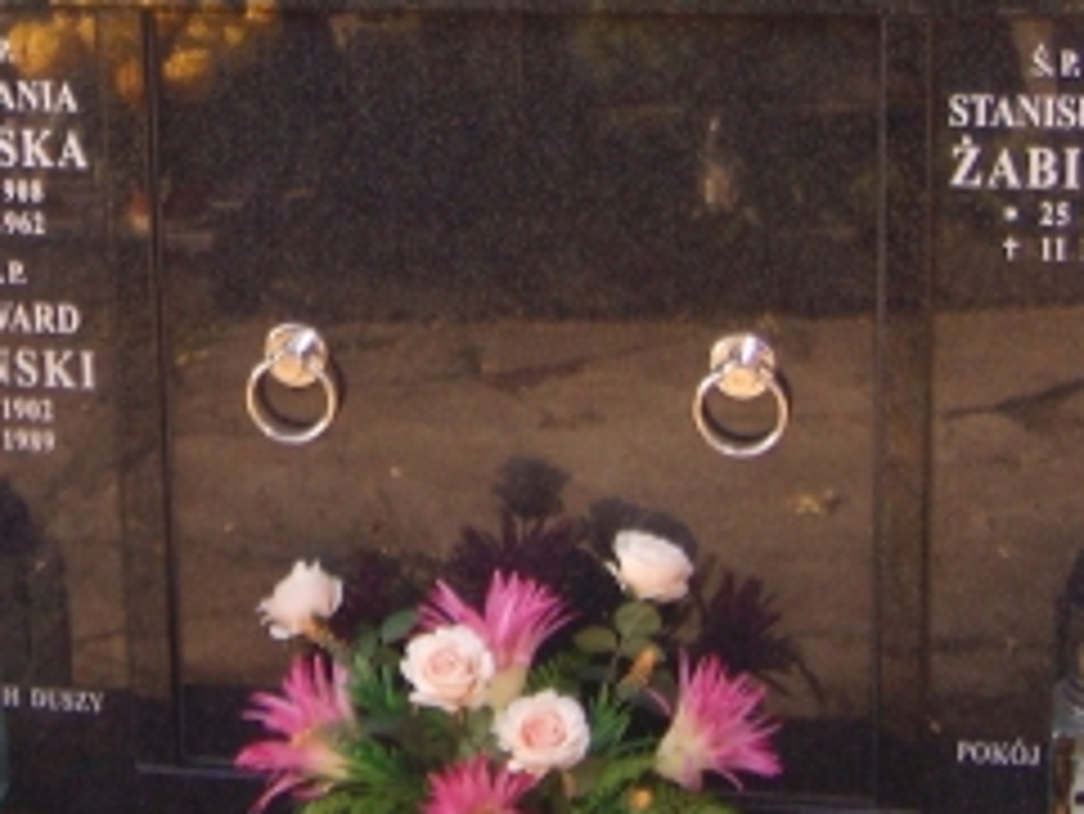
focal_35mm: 101
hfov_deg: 19.3
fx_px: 3164
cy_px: 27
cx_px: 243
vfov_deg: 14.5
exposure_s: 1/111
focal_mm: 6.4
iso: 64
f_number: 3.5
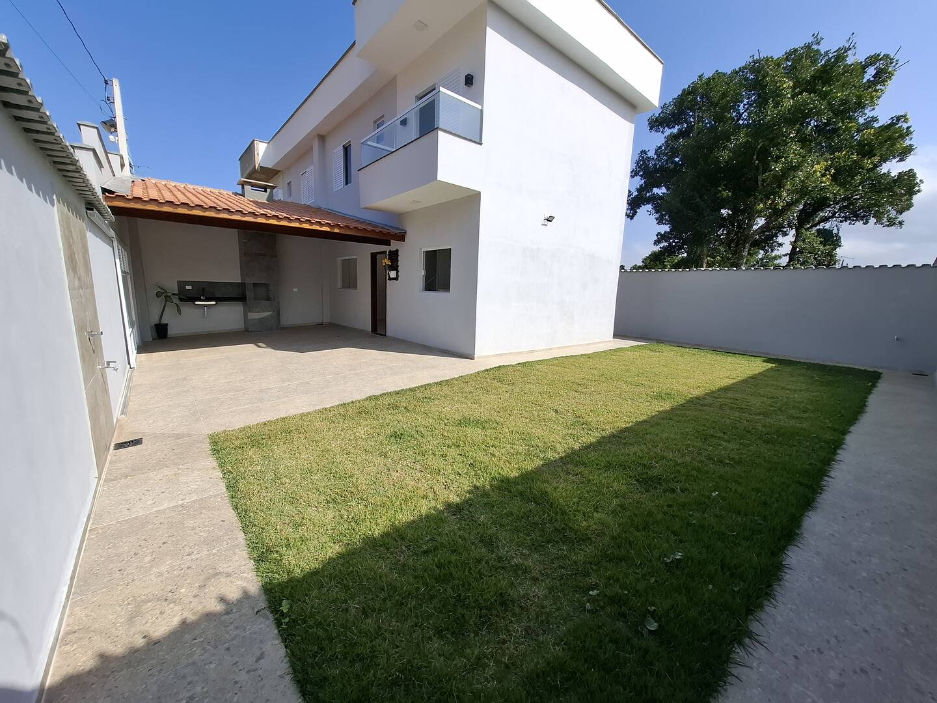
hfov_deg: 106.2
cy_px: 352
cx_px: 468
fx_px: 352
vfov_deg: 89.9
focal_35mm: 13
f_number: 2.2
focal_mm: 1.74
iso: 40
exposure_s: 1/1056
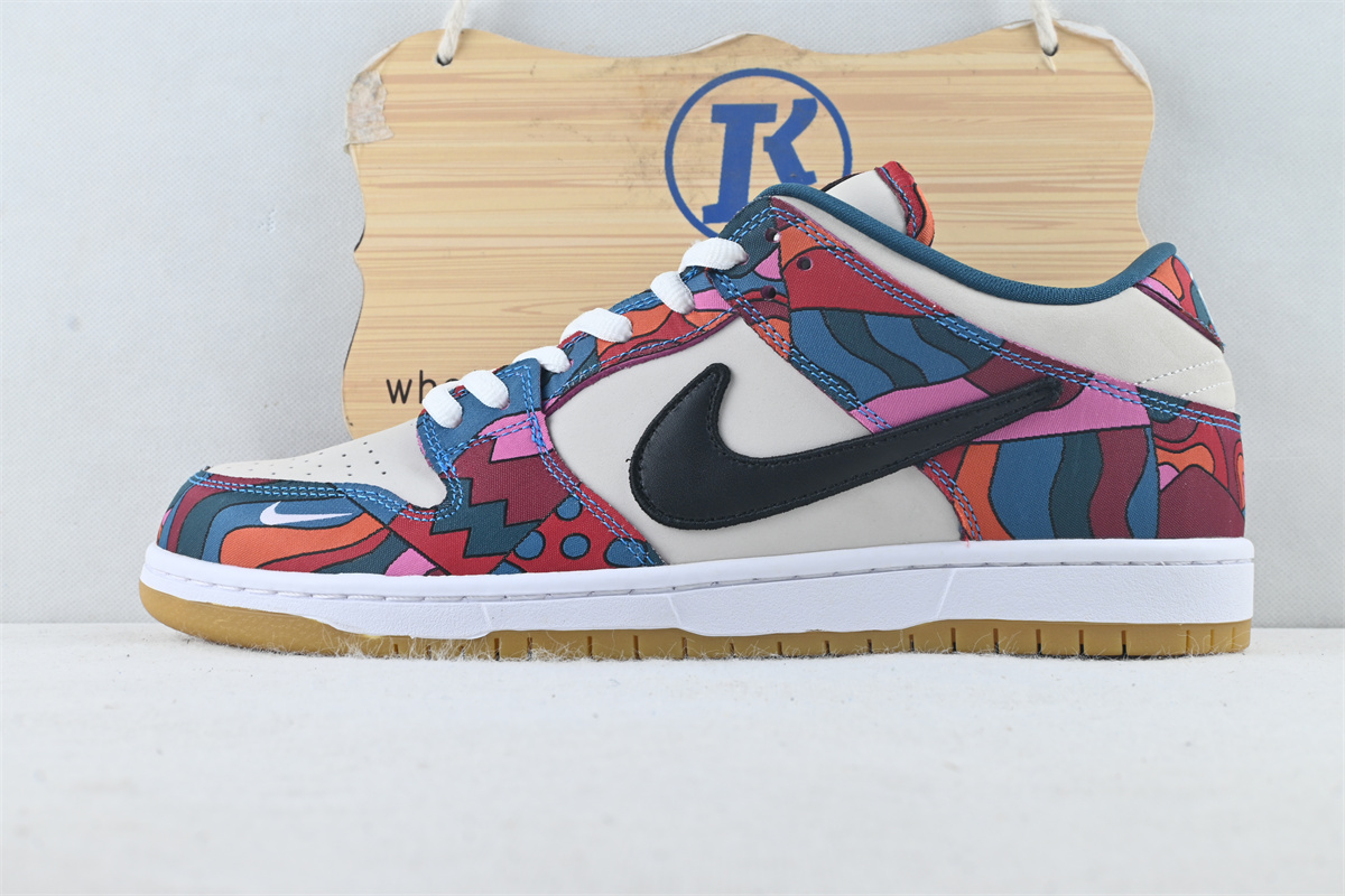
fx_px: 1709
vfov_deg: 29.4
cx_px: 672
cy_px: 448
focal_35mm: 46
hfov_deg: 43.0
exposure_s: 1/13
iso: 100
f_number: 10
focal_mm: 30.5
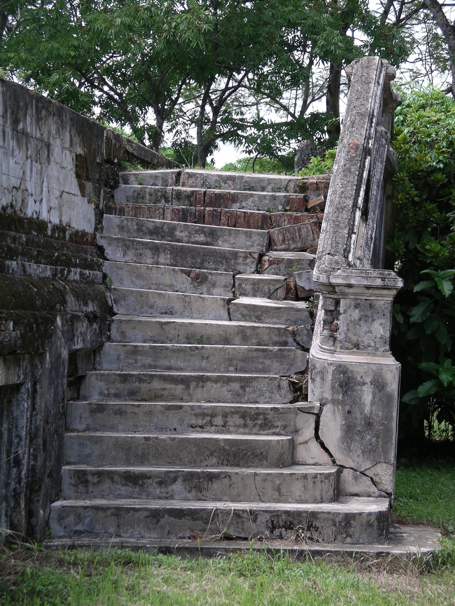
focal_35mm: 134
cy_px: 303
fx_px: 2348
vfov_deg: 14.7
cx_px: 228
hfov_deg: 11.1
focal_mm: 27.8
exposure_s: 1/250
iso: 64
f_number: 4.2
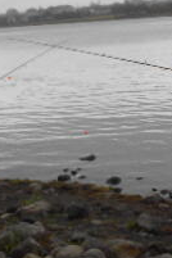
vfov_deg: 15.9
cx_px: 253
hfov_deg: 10.3
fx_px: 924
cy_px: 128
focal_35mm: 129
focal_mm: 6.7
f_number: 3.9
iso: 220
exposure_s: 1/250
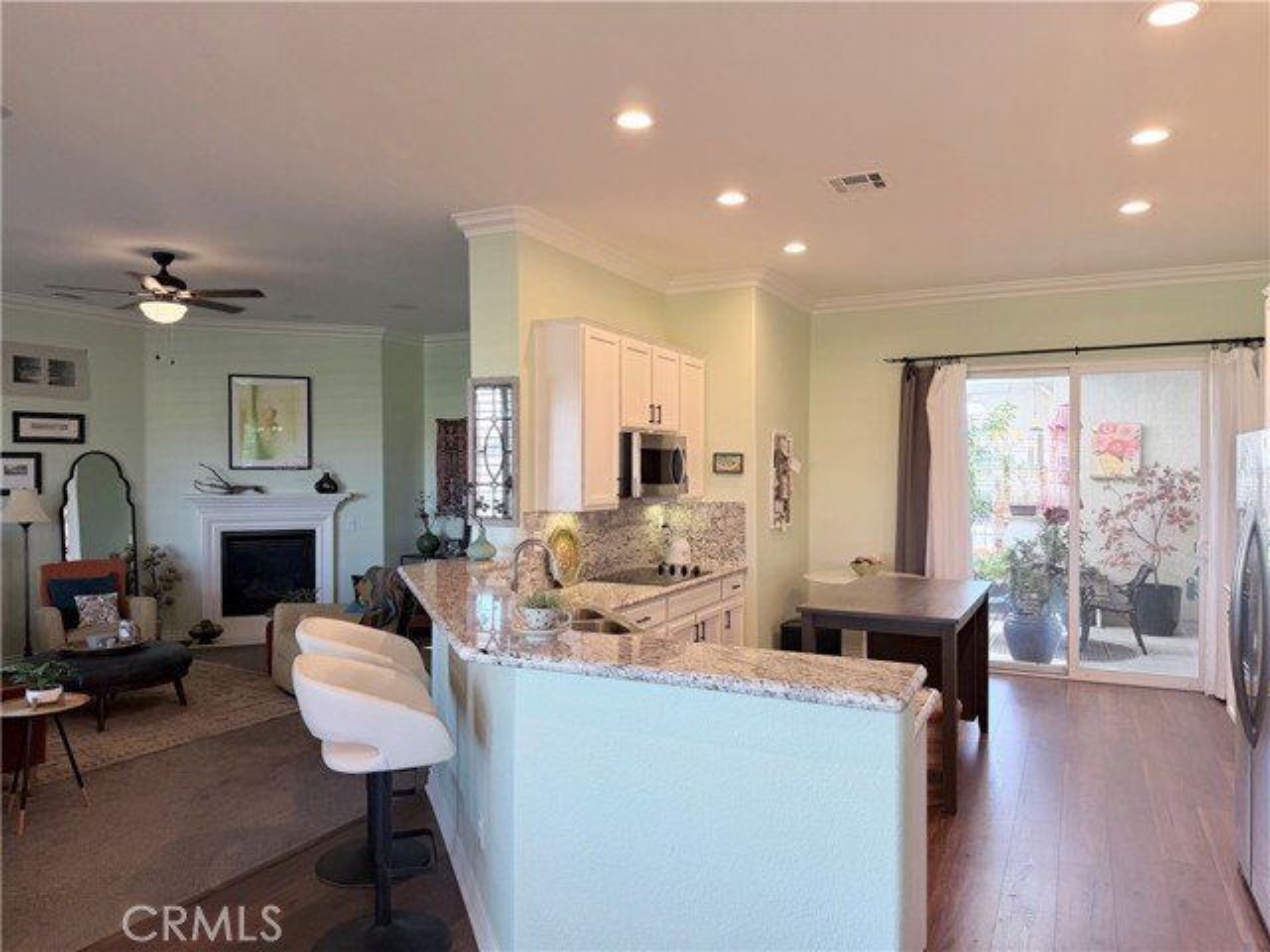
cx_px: 635
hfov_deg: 71.6
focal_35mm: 24
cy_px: 476
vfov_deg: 56.8
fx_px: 881
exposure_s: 1/147
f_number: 1.78
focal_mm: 6.76
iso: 100
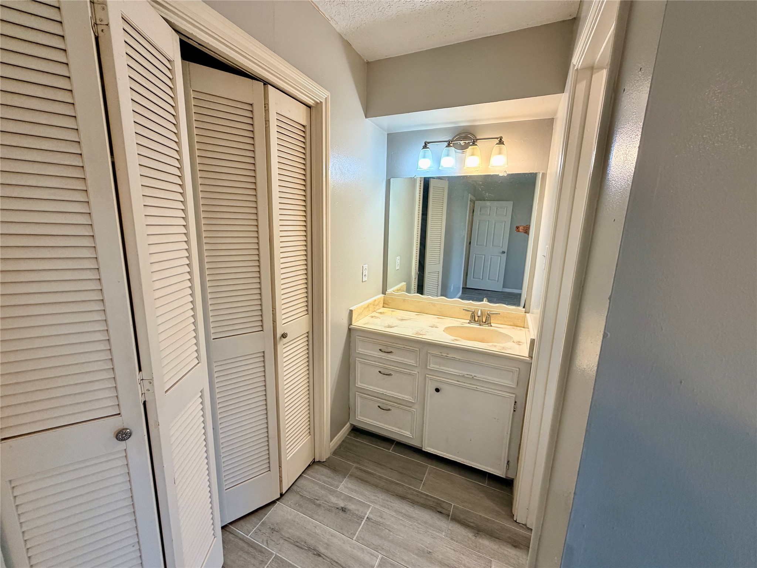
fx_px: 306
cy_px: 284
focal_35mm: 14
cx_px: 378
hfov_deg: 102.1
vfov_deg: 85.7
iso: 160
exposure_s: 1/120
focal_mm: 2.22
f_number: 2.2
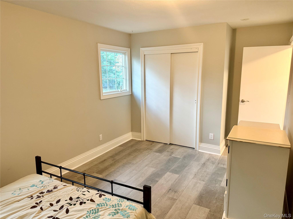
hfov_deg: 71.6
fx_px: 203
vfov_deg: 56.8
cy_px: 110
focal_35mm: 24
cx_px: 146
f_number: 1.78
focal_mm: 6.76
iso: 320
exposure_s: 1/60
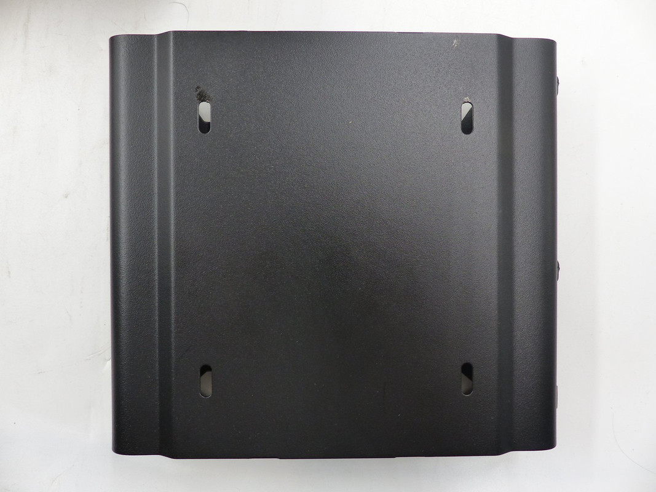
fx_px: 474
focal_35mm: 25
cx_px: 328
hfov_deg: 69.4
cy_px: 246
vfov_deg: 54.9
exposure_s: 1/80
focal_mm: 4.5
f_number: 2.8
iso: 160
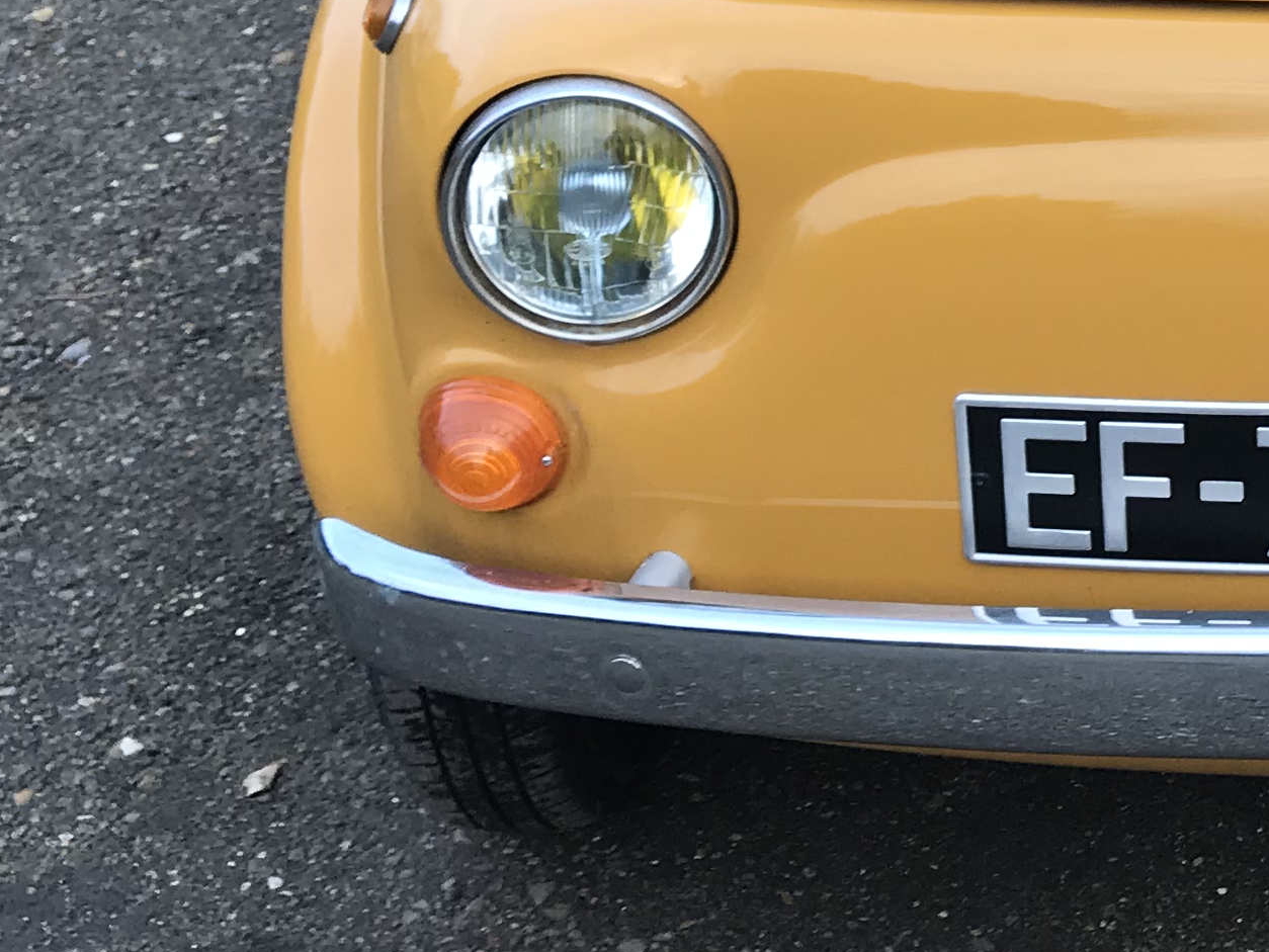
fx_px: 3300
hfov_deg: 20.7
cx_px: 1409
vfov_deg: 15.9
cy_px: -144
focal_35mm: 90
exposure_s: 1/155
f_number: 1.8
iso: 20
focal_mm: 3.99
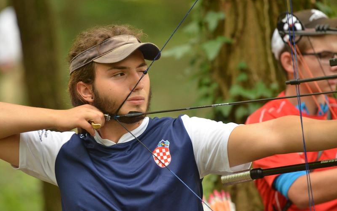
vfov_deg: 4.3
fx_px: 2811
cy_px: 106
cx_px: 168
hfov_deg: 6.9
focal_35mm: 306
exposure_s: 1/200
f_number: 2.8
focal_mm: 200
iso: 1600
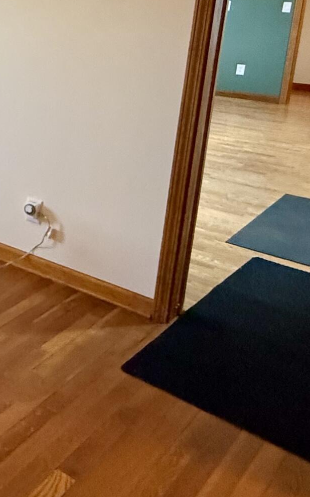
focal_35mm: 45
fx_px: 608
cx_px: -210
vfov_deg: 42.6
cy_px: 108
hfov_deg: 21.5
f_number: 2.2
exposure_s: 1/120
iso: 500
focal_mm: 2.22
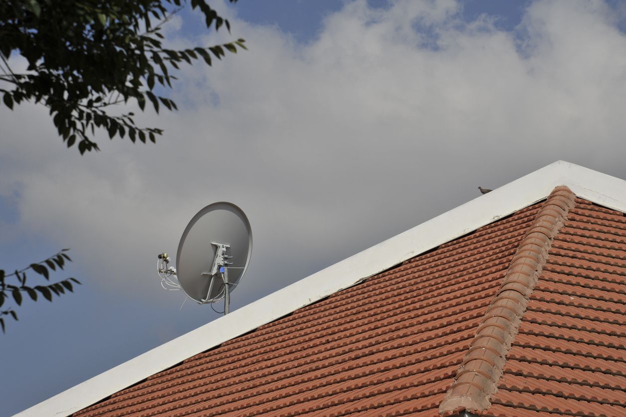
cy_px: 208
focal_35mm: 120
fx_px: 2085
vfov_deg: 11.4
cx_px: 313
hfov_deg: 17.1
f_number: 13
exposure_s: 1/640
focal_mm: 120
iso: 200
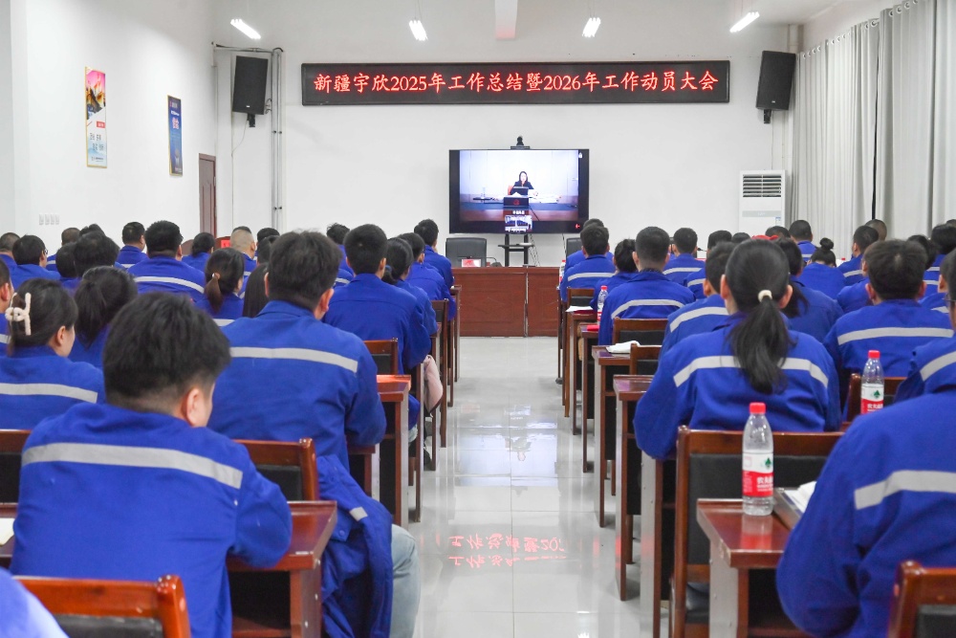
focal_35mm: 46
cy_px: 319
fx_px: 1222
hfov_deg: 42.7
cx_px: 478
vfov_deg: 29.3
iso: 2500
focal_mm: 46
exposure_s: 1/125
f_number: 6
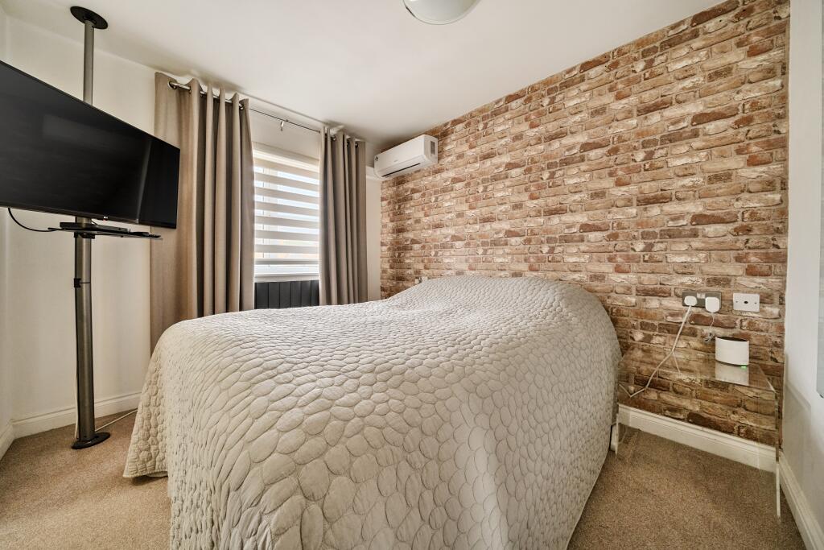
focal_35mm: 12
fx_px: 275
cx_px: 412
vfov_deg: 90.0
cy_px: 275
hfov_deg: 112.6
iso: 100
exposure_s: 1/10
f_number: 8
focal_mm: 12
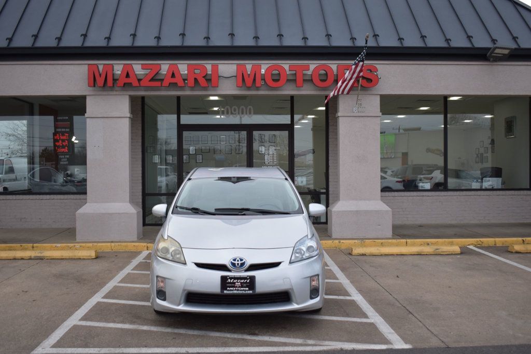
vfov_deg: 34.2
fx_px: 575
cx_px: 266
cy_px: 177
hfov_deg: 49.6
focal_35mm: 39
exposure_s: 1/320
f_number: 4
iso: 200
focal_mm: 26
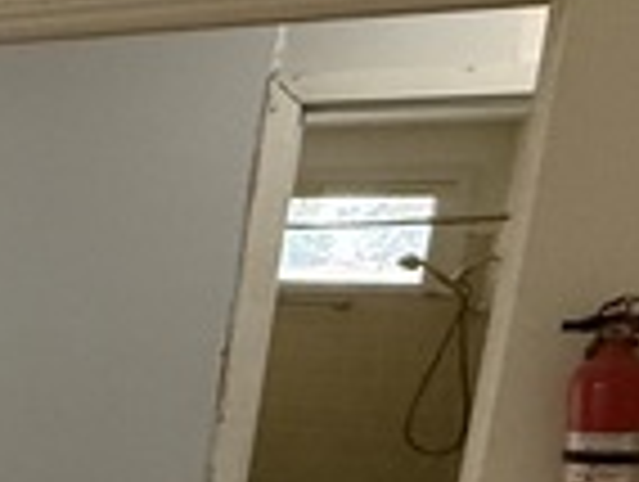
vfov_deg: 22.3
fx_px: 1165
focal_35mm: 63
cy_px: 505
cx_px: -486
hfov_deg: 21.4
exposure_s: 1/60
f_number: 2.2
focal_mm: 2.22
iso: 400
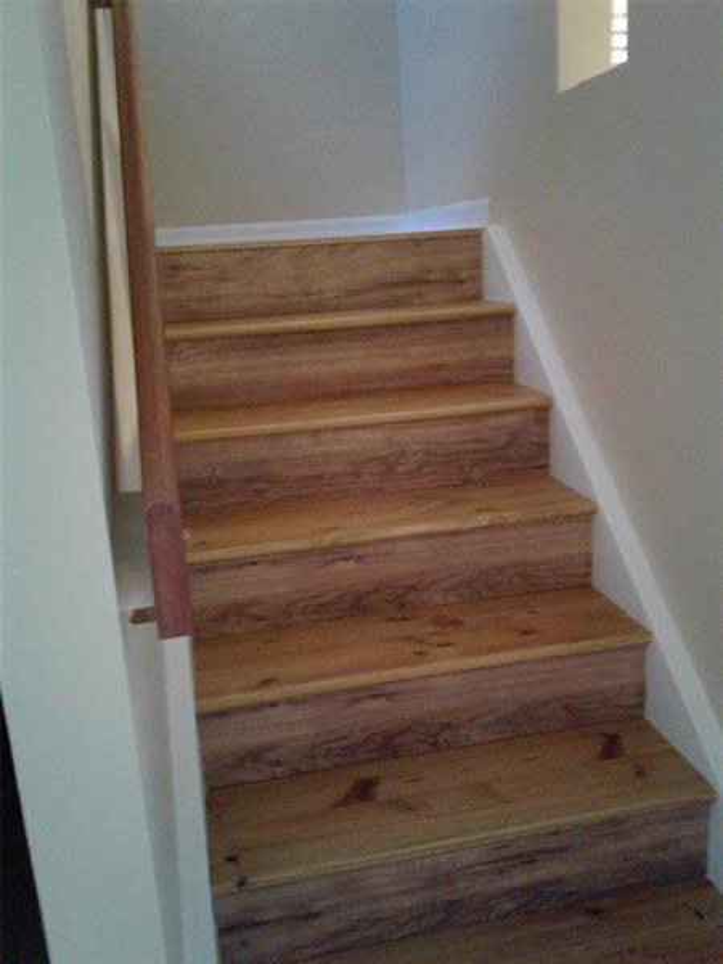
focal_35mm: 33
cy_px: 482
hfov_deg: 42.9
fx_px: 919
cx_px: 362
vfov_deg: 55.4
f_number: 2.2
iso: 400
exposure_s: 1/8
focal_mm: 3.3
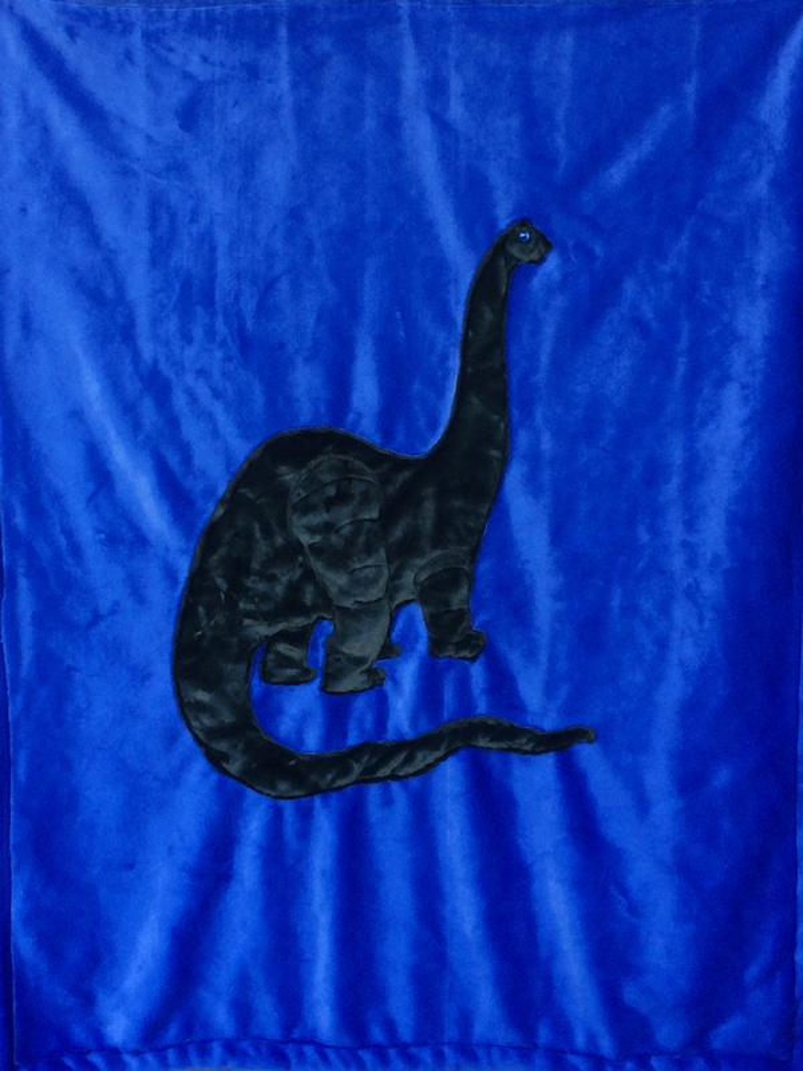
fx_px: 897
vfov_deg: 61.7
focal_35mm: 29
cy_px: 536
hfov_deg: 48.2
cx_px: 402
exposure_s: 1/120
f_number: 2.2
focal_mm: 4.15
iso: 64
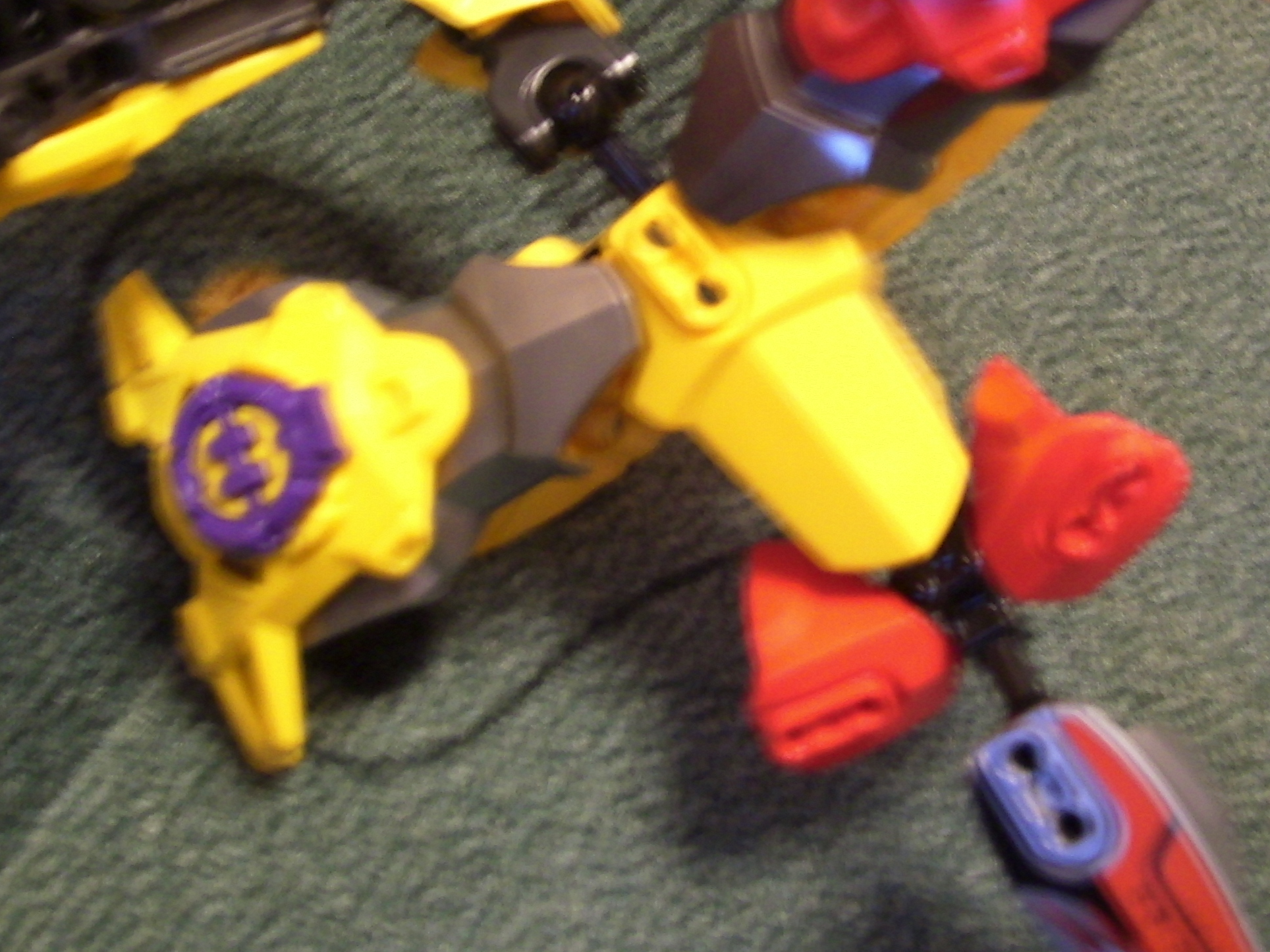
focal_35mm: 51
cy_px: 296
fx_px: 1871
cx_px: 748
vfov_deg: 28.3
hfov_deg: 37.4
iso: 50
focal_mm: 5.99
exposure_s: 1
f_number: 2.8
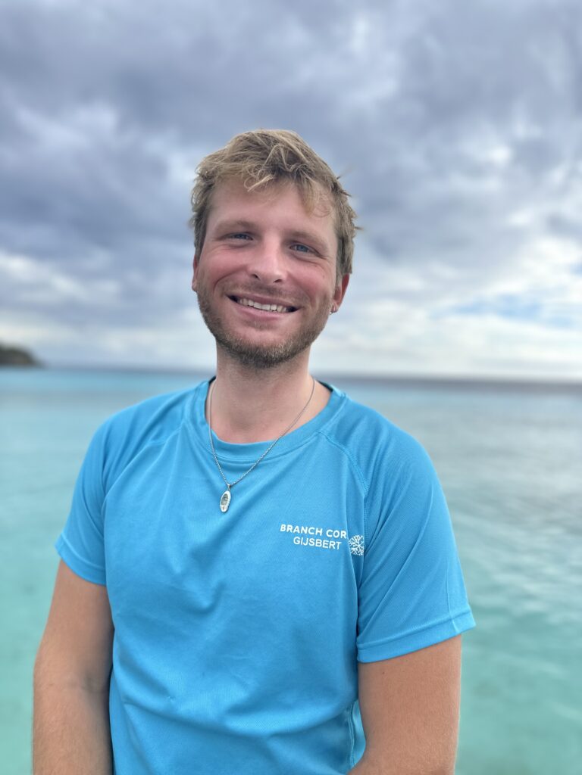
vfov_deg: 71.6
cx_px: 291
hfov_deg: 56.8
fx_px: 538
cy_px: 388
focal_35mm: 24
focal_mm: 6.86
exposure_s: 1/2882
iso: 80
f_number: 1.78
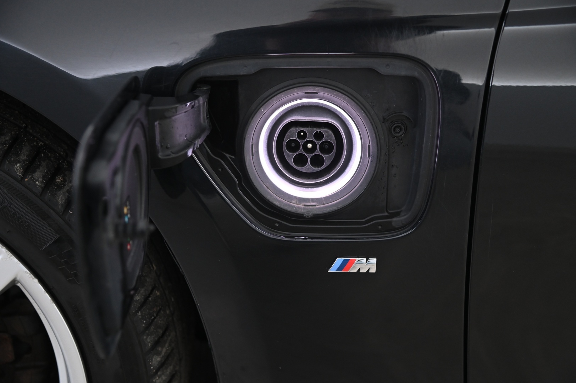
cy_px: 192
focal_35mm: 50
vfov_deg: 26.9
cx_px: 288
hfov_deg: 39.6
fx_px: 799
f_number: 4
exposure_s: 1/30
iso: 2000
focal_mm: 50
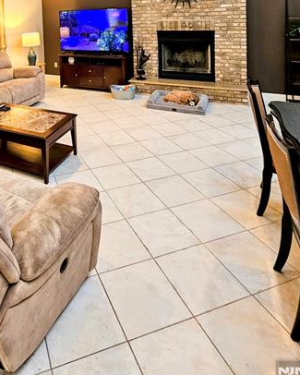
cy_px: 29
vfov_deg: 58.6
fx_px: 266
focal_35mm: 24
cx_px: 63
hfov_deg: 55.0
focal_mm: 2.2
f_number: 2.2
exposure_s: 1/60
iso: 160
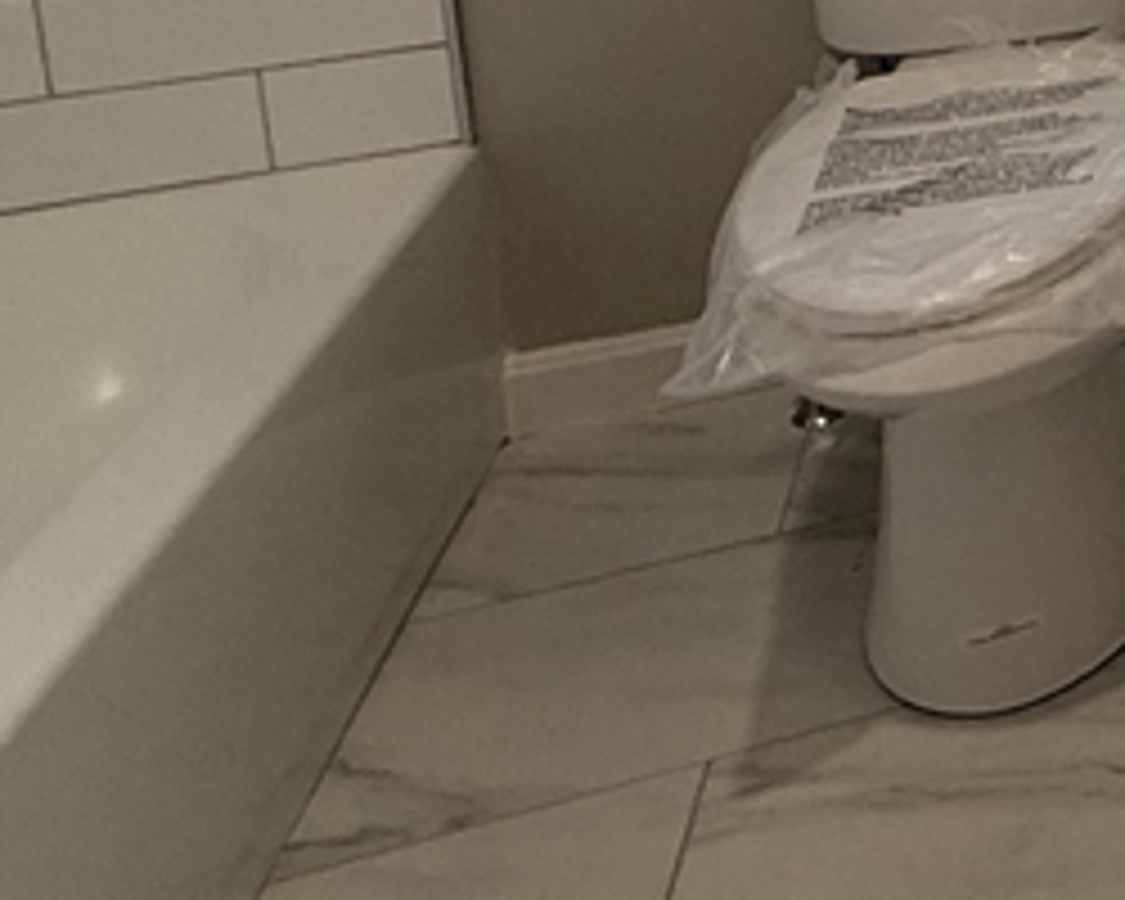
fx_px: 1865
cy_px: -459
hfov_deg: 22.6
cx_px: 1935
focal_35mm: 56
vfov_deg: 22.3
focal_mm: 2.22
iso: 250
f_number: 2.2
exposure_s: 1/120
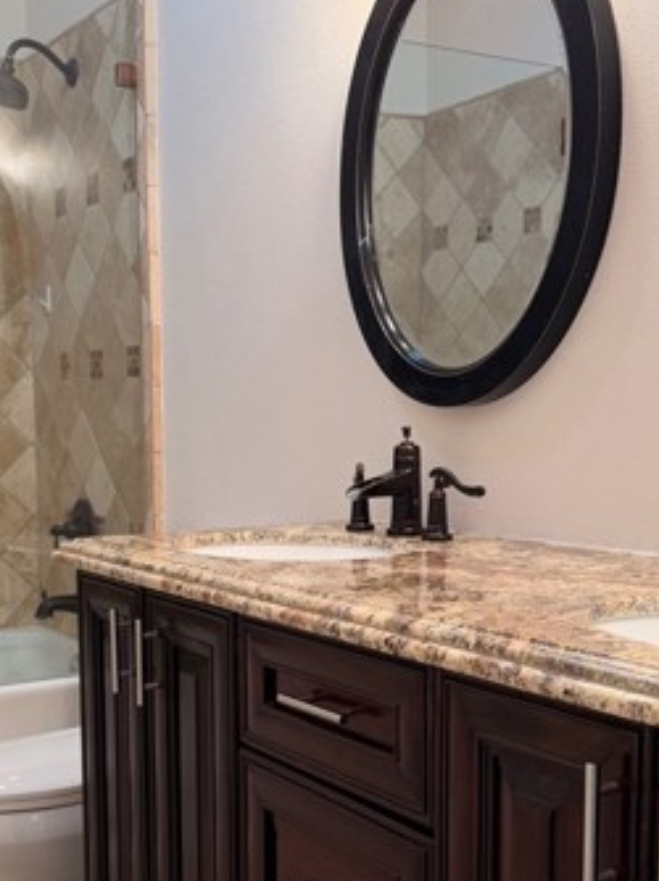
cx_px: 253
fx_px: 1169
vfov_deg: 40.9
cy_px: 557
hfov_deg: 31.4
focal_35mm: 46
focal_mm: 6.76
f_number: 1.78
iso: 100
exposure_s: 1/149
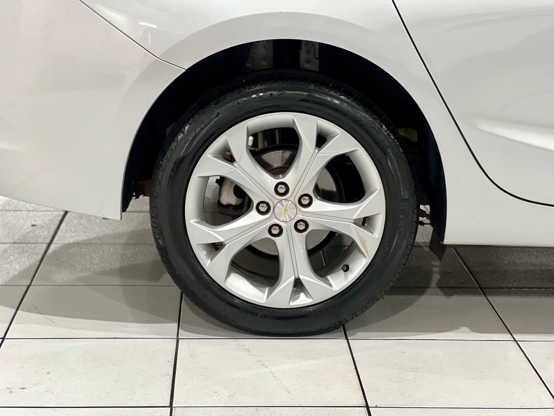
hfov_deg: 25.3
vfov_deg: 19.1
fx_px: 1232
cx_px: 277
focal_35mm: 77
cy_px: 208
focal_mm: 9
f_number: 2.8
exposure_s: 1/40
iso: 400
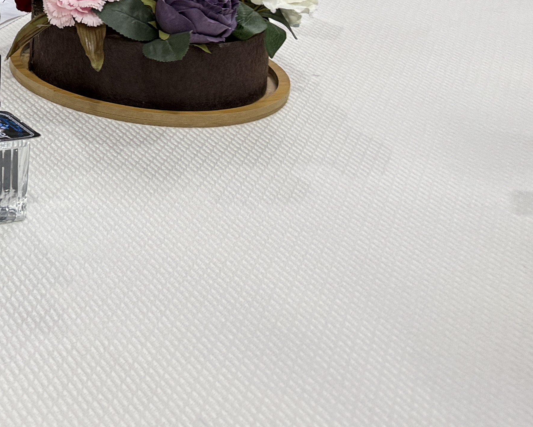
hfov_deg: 21.3
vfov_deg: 19.1
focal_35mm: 75
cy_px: -109
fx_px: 1183
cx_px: -268
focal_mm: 6.76
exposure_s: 1/50
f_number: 1.78
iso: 160
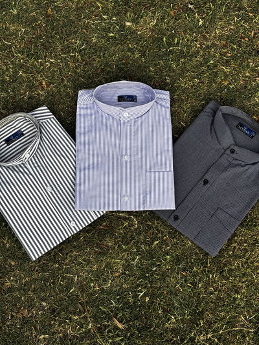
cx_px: 130
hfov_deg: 28.0
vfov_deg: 36.8
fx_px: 519
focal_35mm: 52
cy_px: 172
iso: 32
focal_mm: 5.96
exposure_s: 1/604
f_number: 1.6
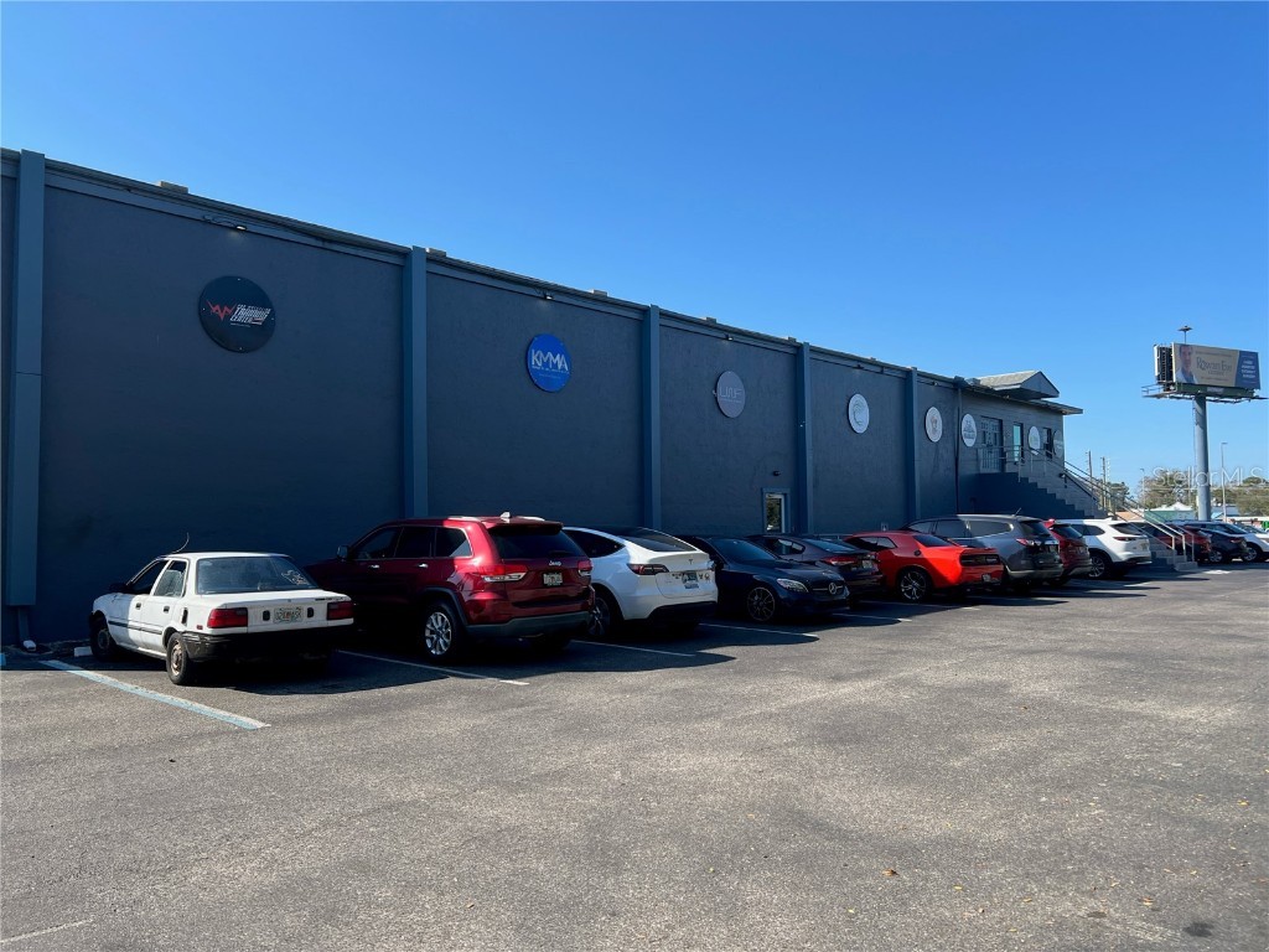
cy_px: 476
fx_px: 953
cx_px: 634
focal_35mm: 26
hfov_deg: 67.3
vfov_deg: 53.1
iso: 50
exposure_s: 1/2571
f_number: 1.5
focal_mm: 5.7
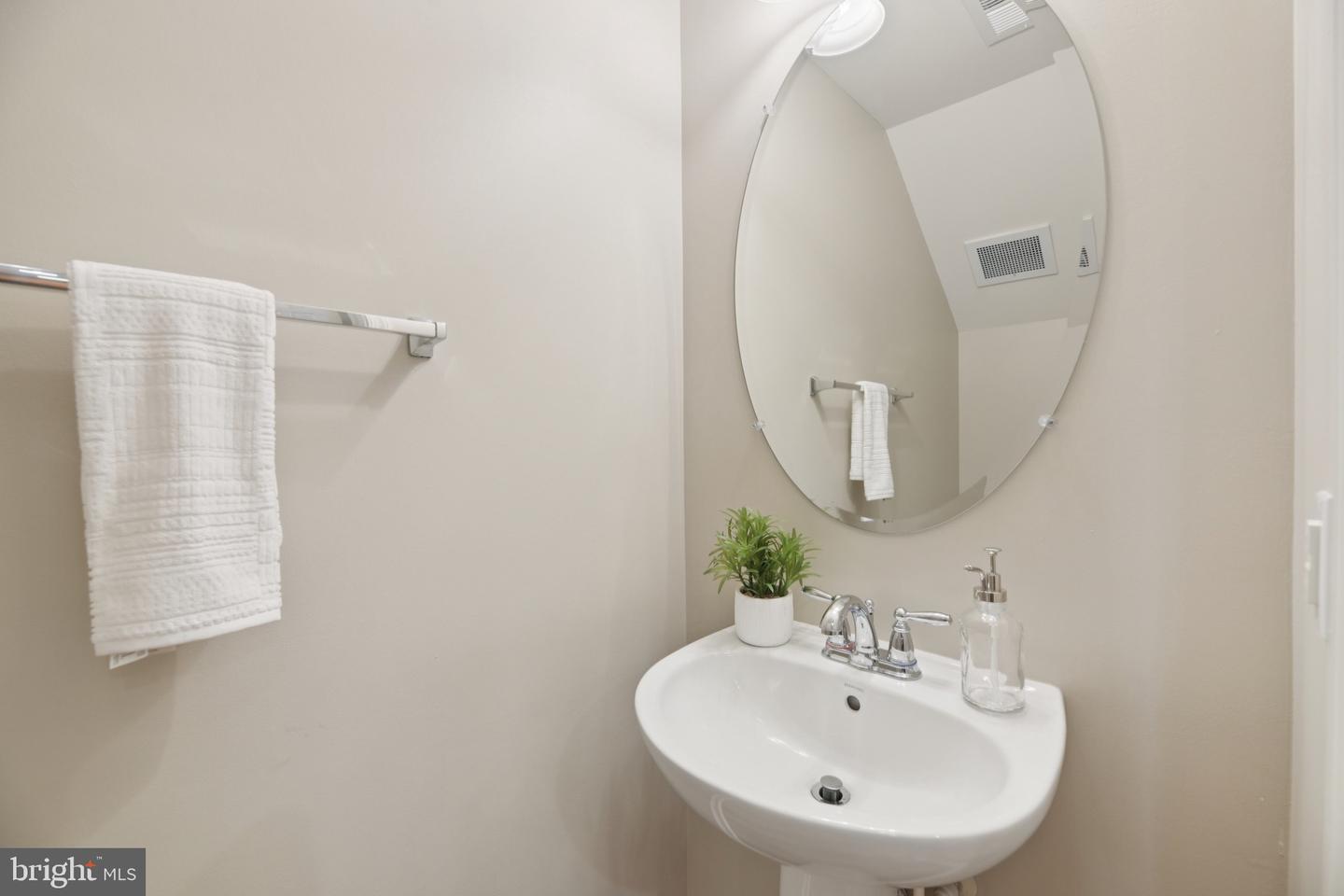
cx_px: 672
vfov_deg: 81.2
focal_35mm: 14
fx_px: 523
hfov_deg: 104.3
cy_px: 448
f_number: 8
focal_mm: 14
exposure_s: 1/15
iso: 250
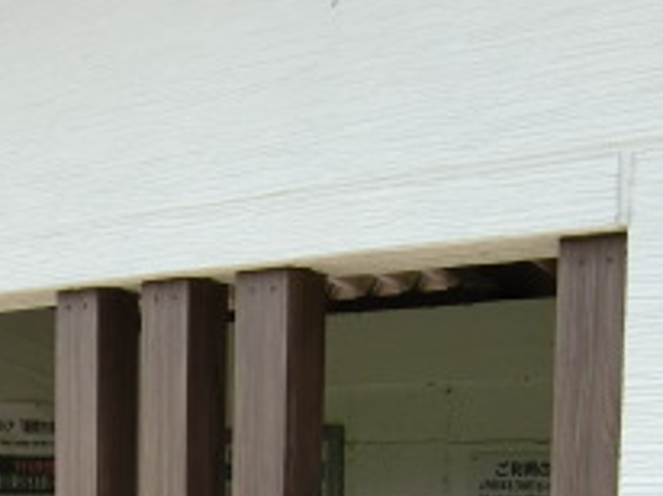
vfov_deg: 15.7
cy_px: 725
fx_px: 1664
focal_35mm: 87
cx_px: 61
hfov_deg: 22.0
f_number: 2.6
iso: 64
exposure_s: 1/640
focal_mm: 4.9
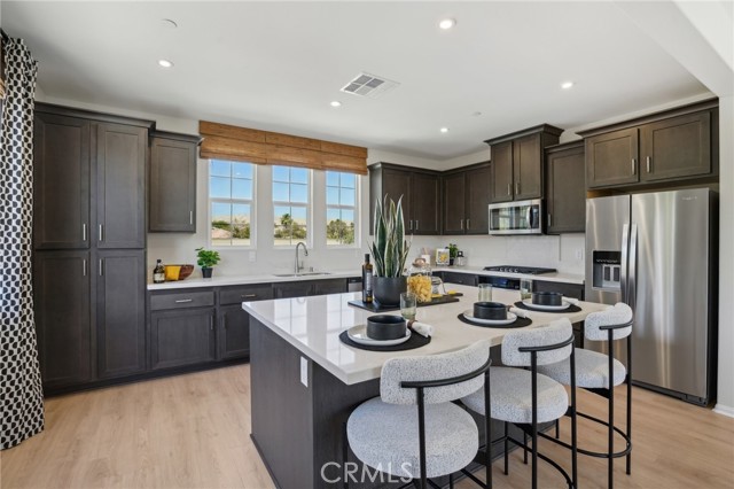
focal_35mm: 16
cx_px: 367
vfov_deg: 73.7
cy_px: 244
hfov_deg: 96.8
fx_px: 326
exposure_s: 1/30
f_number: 7.1
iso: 200
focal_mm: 16
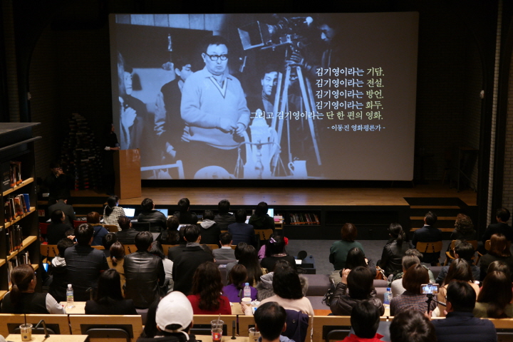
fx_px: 655
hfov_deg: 42.7
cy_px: 171
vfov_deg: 29.2
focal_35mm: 46
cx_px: 256
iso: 800
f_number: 2
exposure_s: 1/50
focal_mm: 30
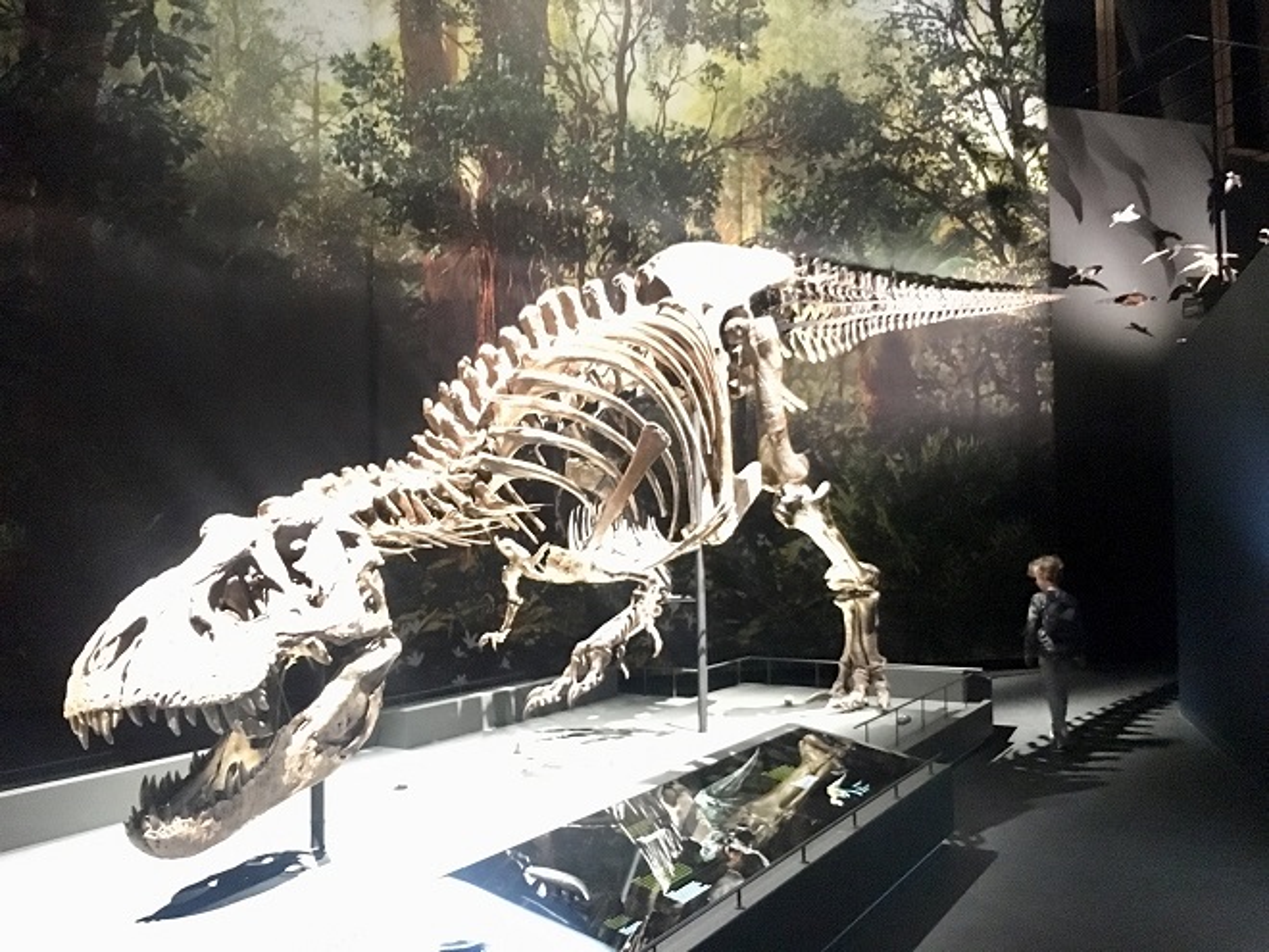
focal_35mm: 29
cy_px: 476
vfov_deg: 48.2
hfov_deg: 61.7
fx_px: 1063
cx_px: 634
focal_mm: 4.15
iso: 1600
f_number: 2.2
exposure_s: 1/17
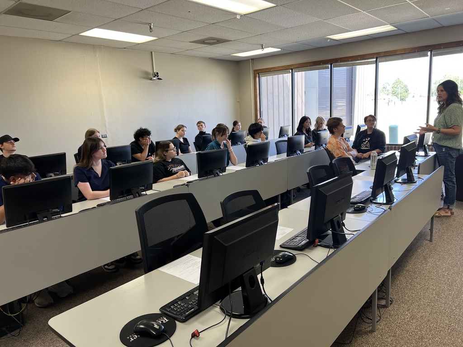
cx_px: 232
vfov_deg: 53.1
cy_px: 174
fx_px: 348
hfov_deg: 67.3
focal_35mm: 26
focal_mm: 5.7
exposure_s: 1/120
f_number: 1.5
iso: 100
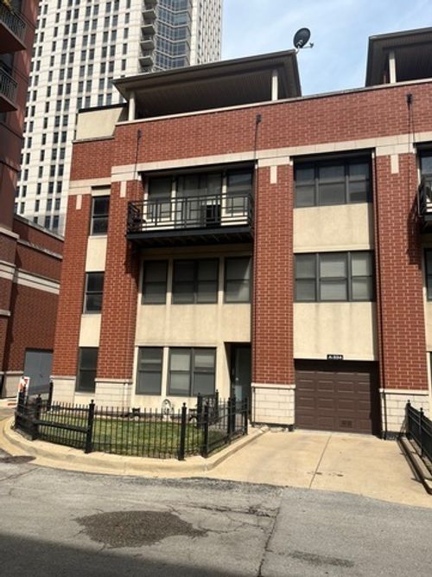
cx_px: 216
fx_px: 433
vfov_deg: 67.3
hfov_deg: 53.0
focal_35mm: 26
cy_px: 288
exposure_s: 1/2899
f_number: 1.6
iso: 50
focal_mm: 5.1
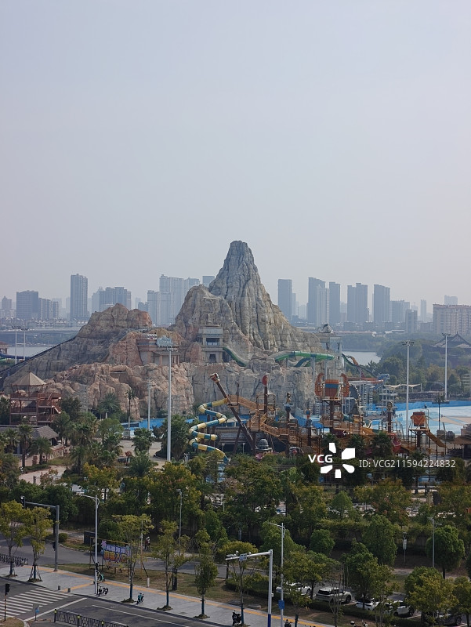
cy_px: 314
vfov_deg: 27.8
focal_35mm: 70
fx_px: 1269
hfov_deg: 21.0
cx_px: 236
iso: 50
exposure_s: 1/773
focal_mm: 13.3
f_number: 2.6
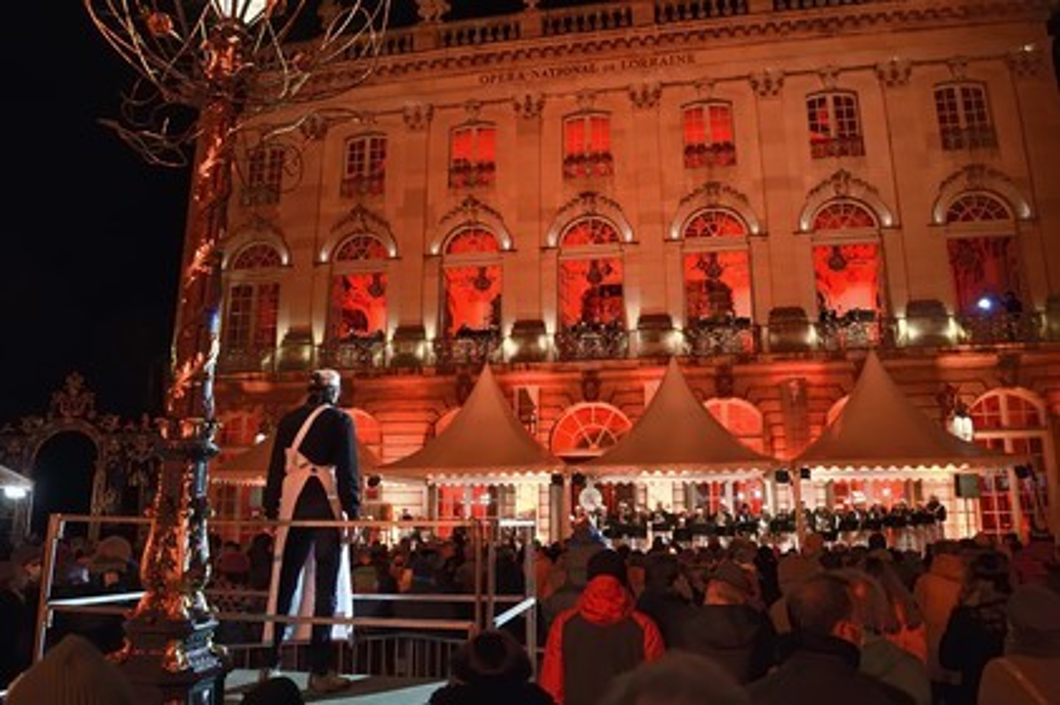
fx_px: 706
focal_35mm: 24
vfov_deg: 53.1
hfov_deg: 73.8
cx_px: 530
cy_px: 352
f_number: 5
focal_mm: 24
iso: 1600
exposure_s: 1/60
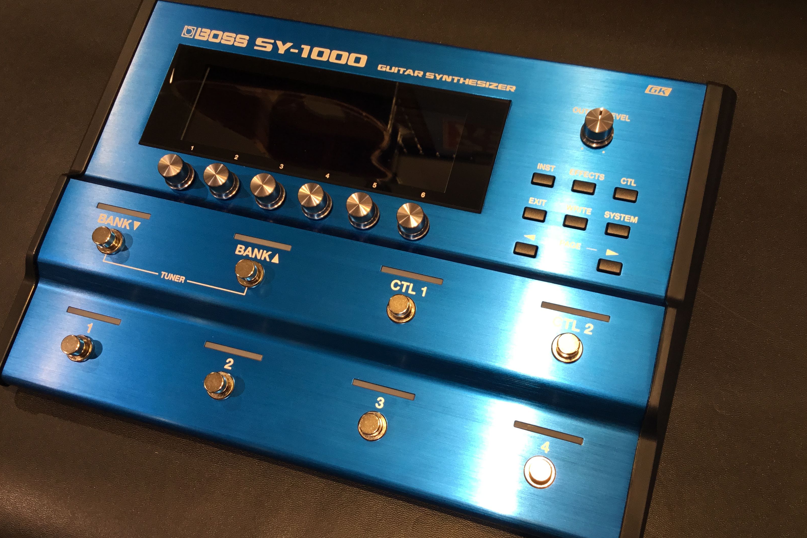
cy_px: 289
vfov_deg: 39.9
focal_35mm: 33
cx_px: 403
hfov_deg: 57.2
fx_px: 740
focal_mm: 3.3
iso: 32
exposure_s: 1/60
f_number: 2.4
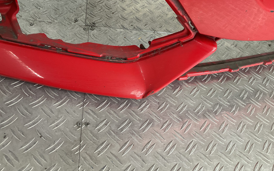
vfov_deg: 40.5
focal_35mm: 31
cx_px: 137
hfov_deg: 61.2
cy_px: 72
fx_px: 231
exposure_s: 1/60
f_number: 1.8
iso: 125
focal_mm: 3
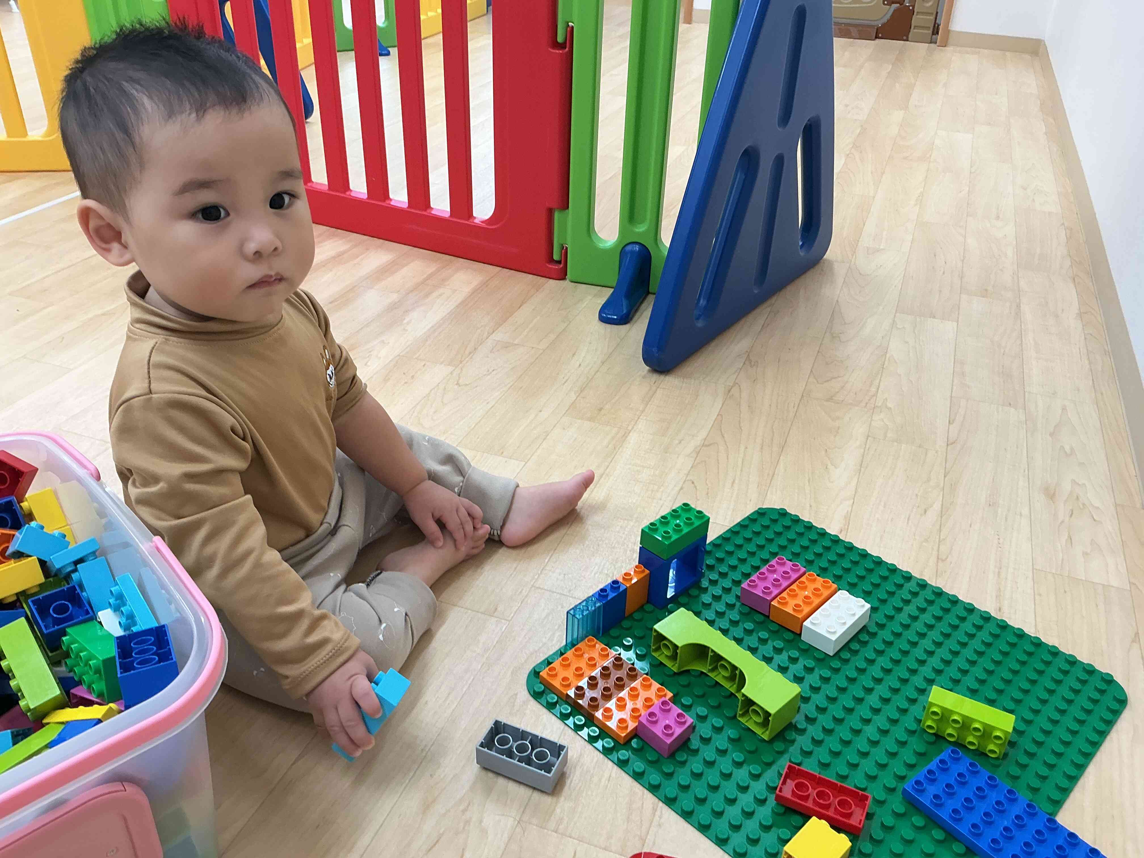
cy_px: 429
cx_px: 572
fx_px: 958
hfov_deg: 61.7
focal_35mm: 29
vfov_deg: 48.2
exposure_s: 1/100
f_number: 1.8
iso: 64
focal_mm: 3
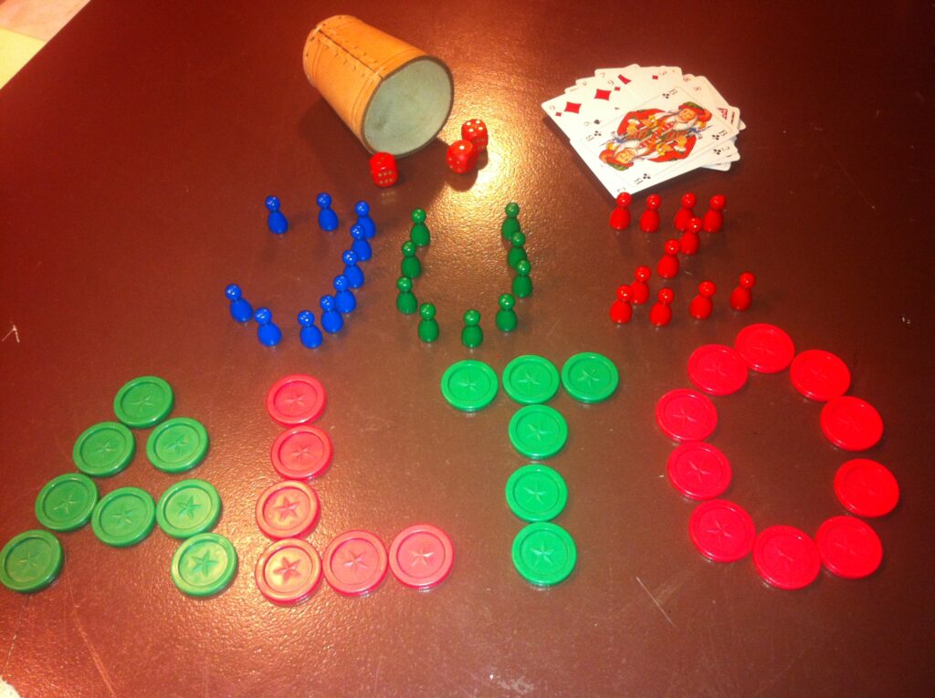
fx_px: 944
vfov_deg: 40.6
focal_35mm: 35
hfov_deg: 52.7
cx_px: 468
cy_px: 349
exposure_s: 1/15
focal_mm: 3.85
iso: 160
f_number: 2.8
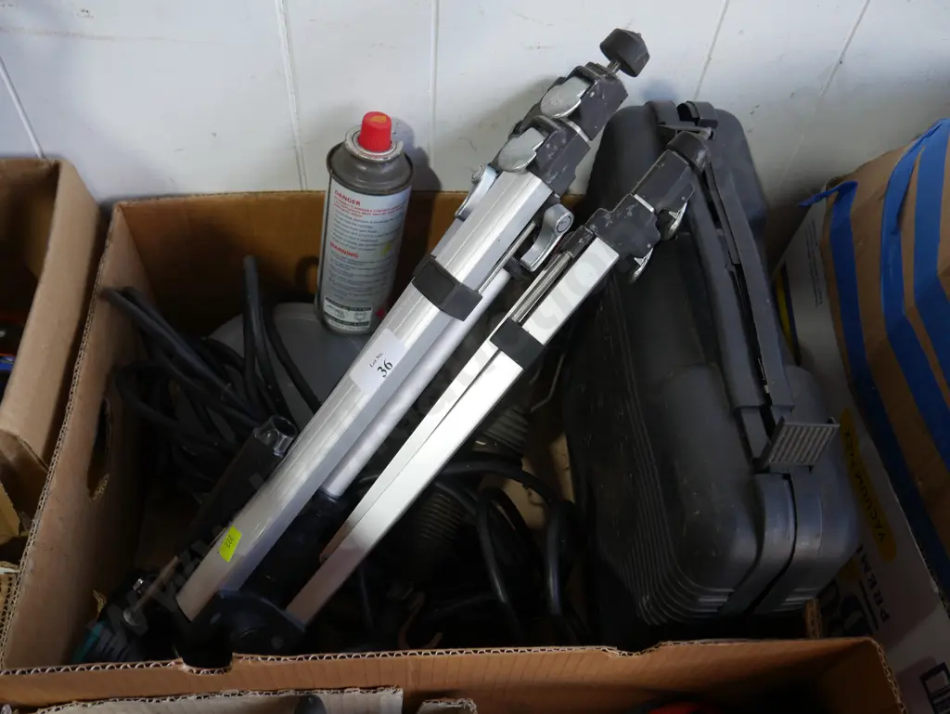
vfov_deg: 46.8
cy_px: 357
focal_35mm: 30
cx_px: 475
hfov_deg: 59.9
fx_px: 824
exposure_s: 1/60
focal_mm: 15
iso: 200
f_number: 4
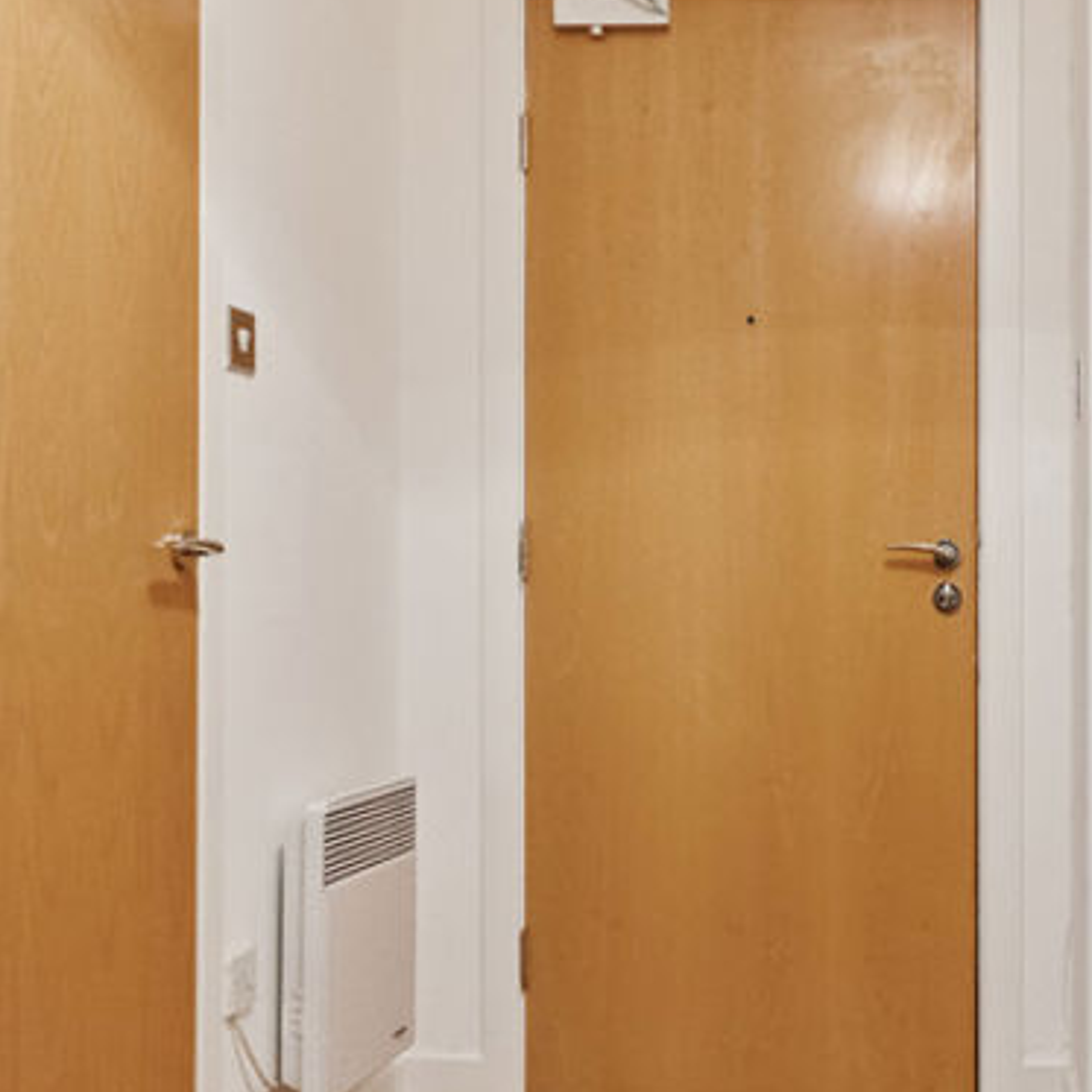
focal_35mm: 43
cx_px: 932
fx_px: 1546
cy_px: 562
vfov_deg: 38.9
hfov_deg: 37.0
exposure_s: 1/40
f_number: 5
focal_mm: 11
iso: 1250
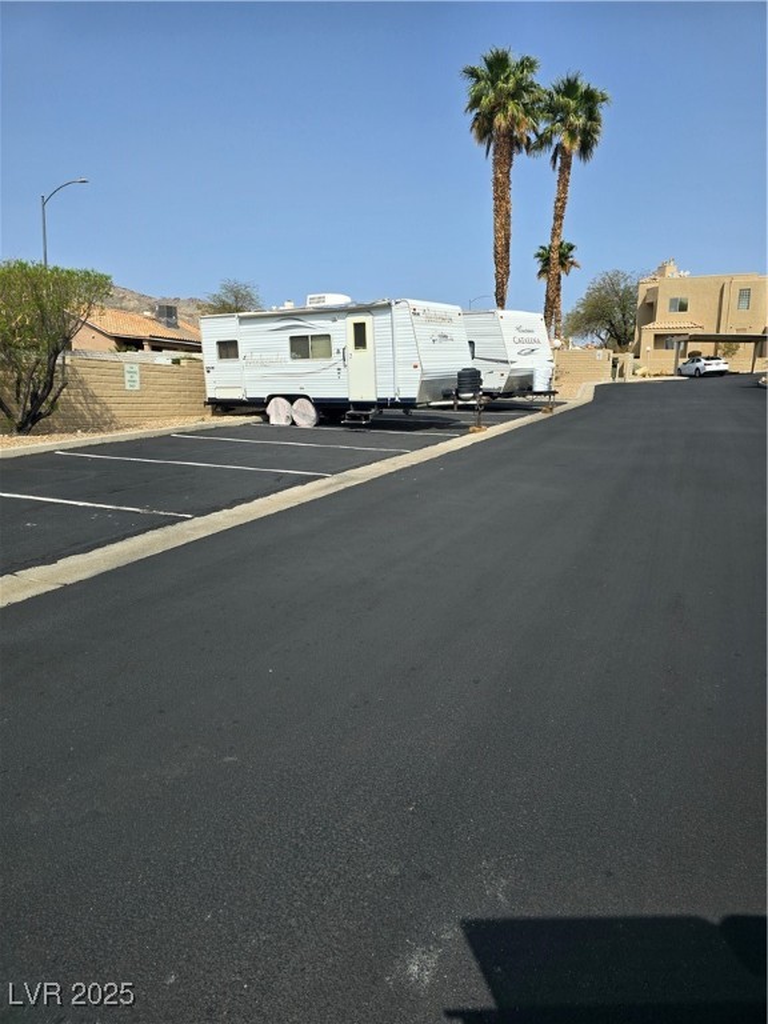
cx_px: 384
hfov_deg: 58.9
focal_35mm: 23
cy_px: 512
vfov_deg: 73.9
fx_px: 680
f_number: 1.7
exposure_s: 1/981
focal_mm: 6.3
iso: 12
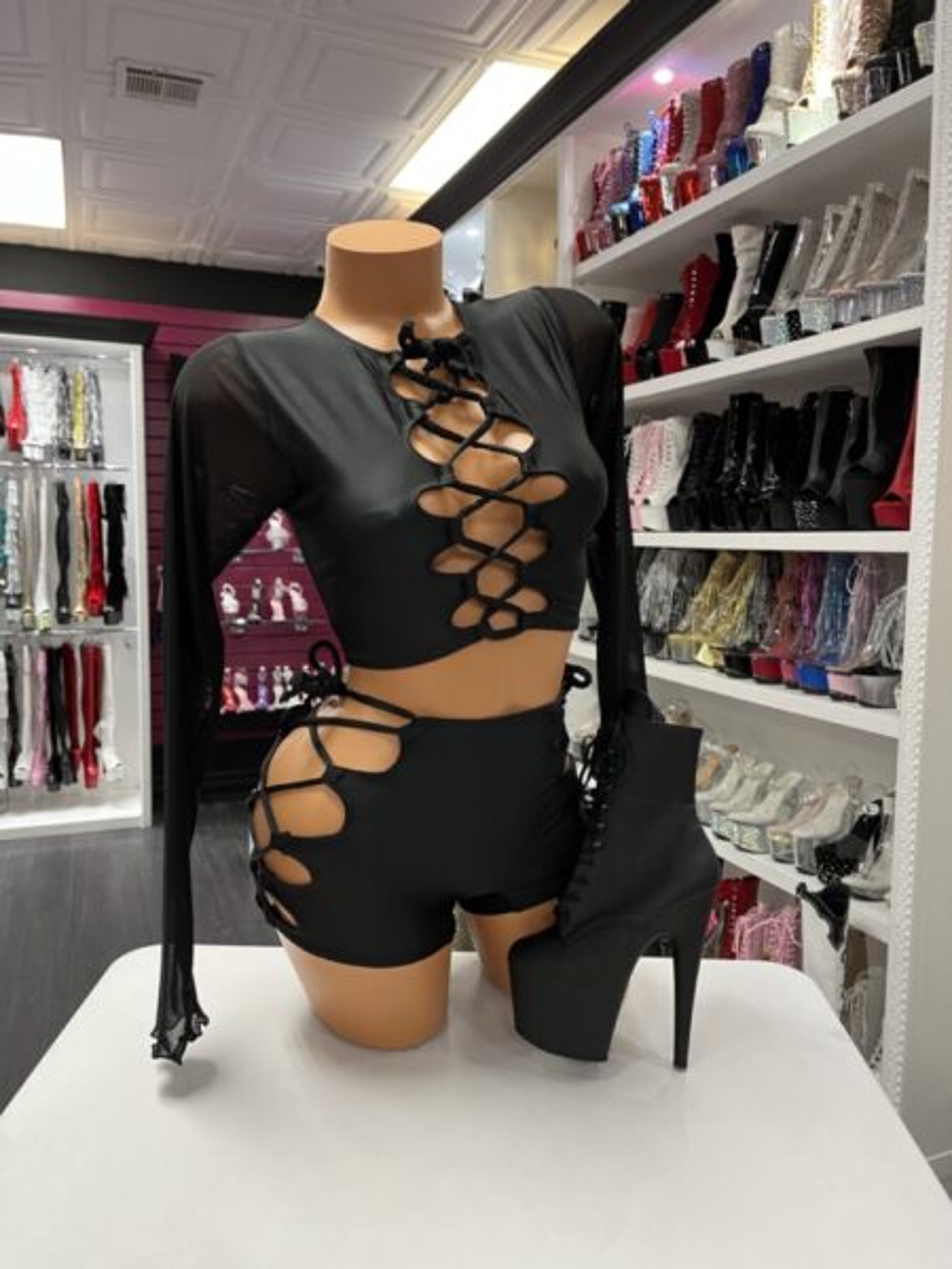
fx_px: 953
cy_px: 634
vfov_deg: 67.3
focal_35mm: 26
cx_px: 476
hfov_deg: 53.1
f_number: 1.6
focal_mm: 5.1
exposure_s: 1/60
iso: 160
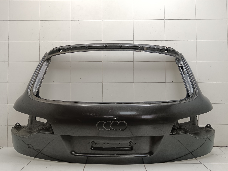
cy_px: 86
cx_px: 114
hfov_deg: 65.3
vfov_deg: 51.4
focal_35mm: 27
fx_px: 178
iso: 300
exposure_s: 1/100
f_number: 1.9
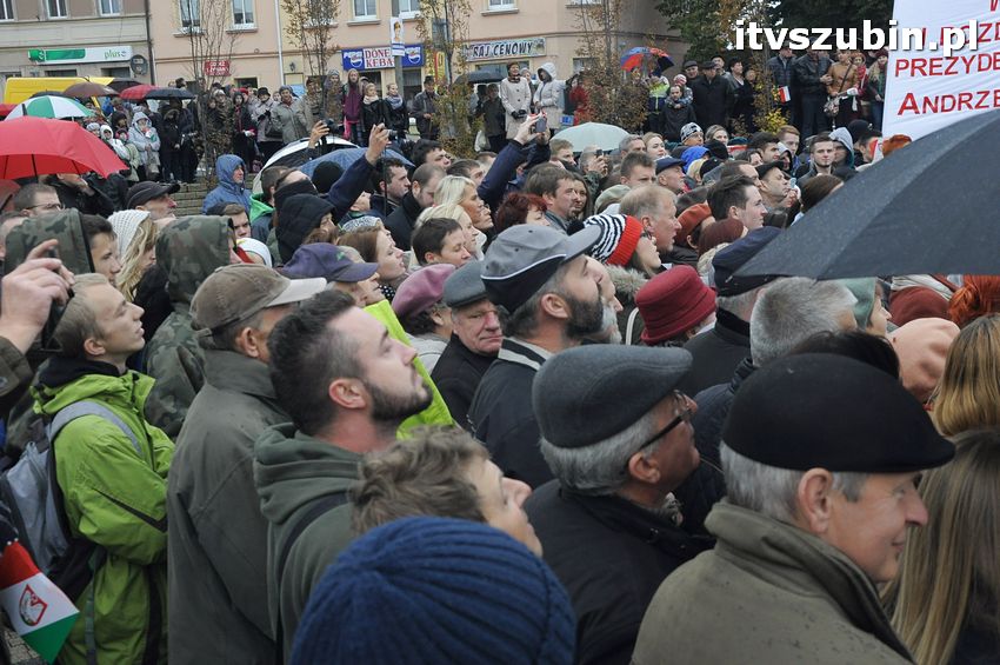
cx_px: 500
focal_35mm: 48
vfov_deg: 28.0
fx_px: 1332
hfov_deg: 41.1
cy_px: 332
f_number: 8
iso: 800
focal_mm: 32
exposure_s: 1/250
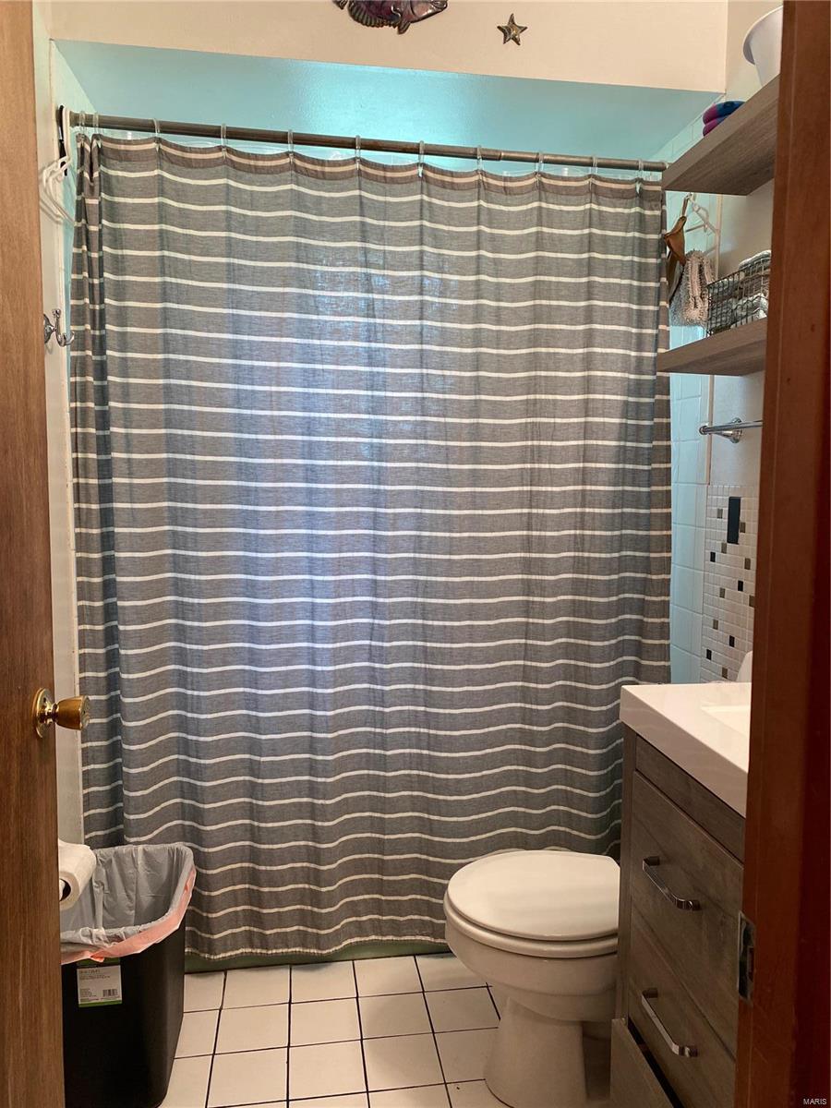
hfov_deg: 53.1
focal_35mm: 26
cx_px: 416
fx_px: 832
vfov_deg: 67.3
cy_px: 554
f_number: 1.8
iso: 160
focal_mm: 4.25
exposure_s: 1/60
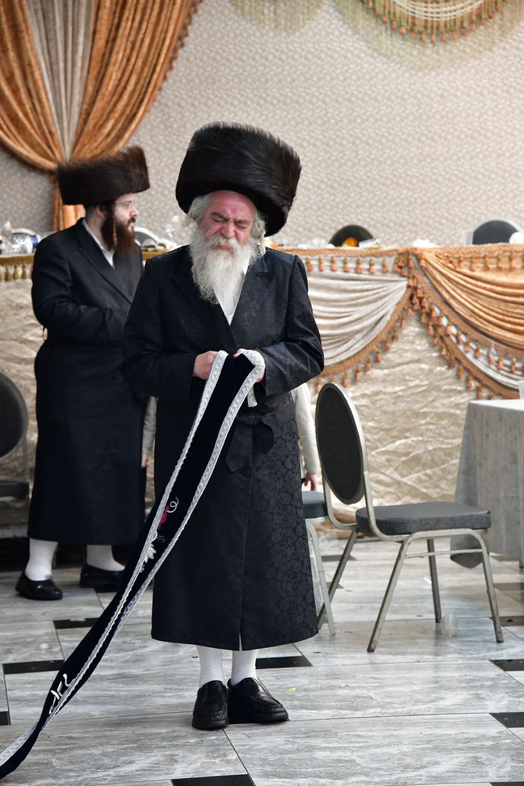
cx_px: 262
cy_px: 393
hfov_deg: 14.0
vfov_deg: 20.8
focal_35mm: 98
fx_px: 2139
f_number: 5.6
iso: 3200
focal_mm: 98
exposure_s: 1/100
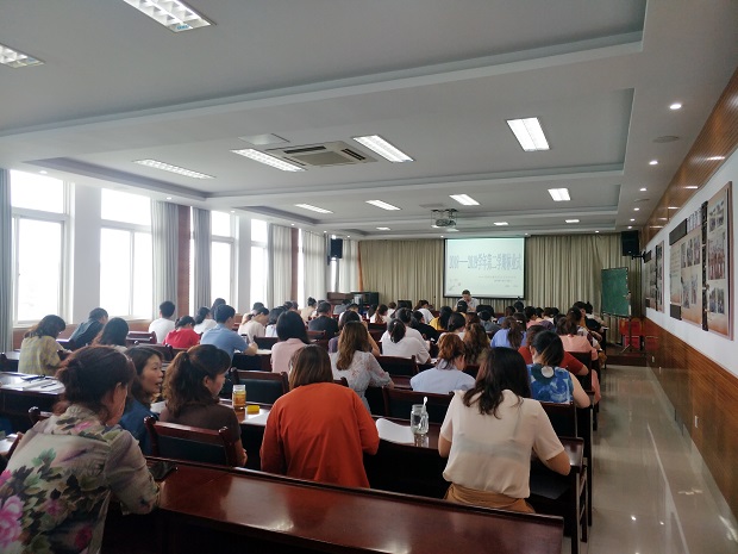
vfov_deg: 61.1
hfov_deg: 76.4
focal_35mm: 22
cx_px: 369
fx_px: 469
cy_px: 277
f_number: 2
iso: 170
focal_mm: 3.79
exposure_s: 1/33.3
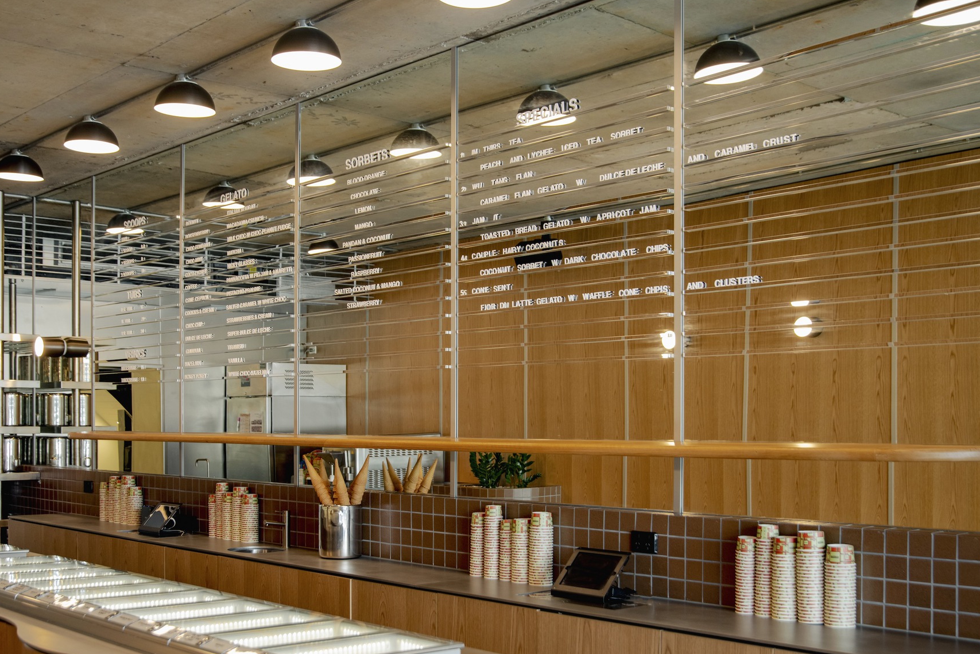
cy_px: 377
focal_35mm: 41
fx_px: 1116
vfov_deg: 32.6
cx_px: 449
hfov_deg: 47.4
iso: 400
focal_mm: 35
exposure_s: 1/30
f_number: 4
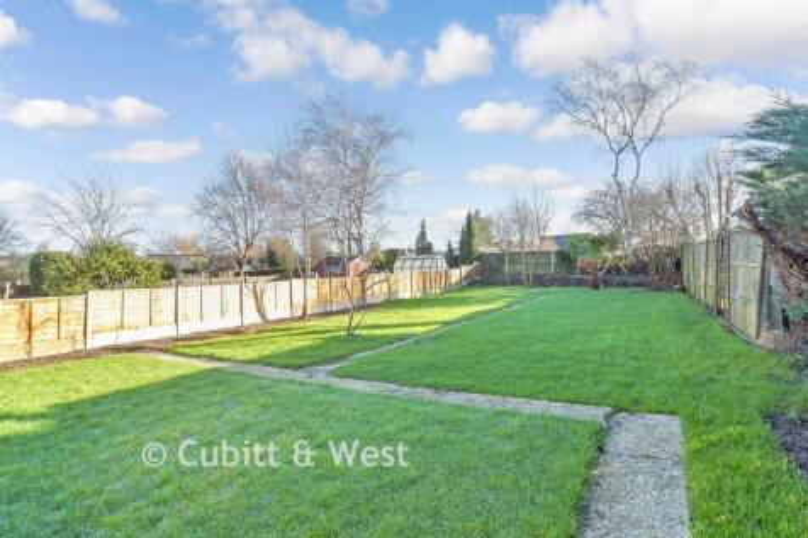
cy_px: 269
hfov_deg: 90.0
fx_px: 404
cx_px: 404
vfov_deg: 67.3
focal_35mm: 18
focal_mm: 12
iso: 500
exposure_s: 1/320
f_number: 7.1
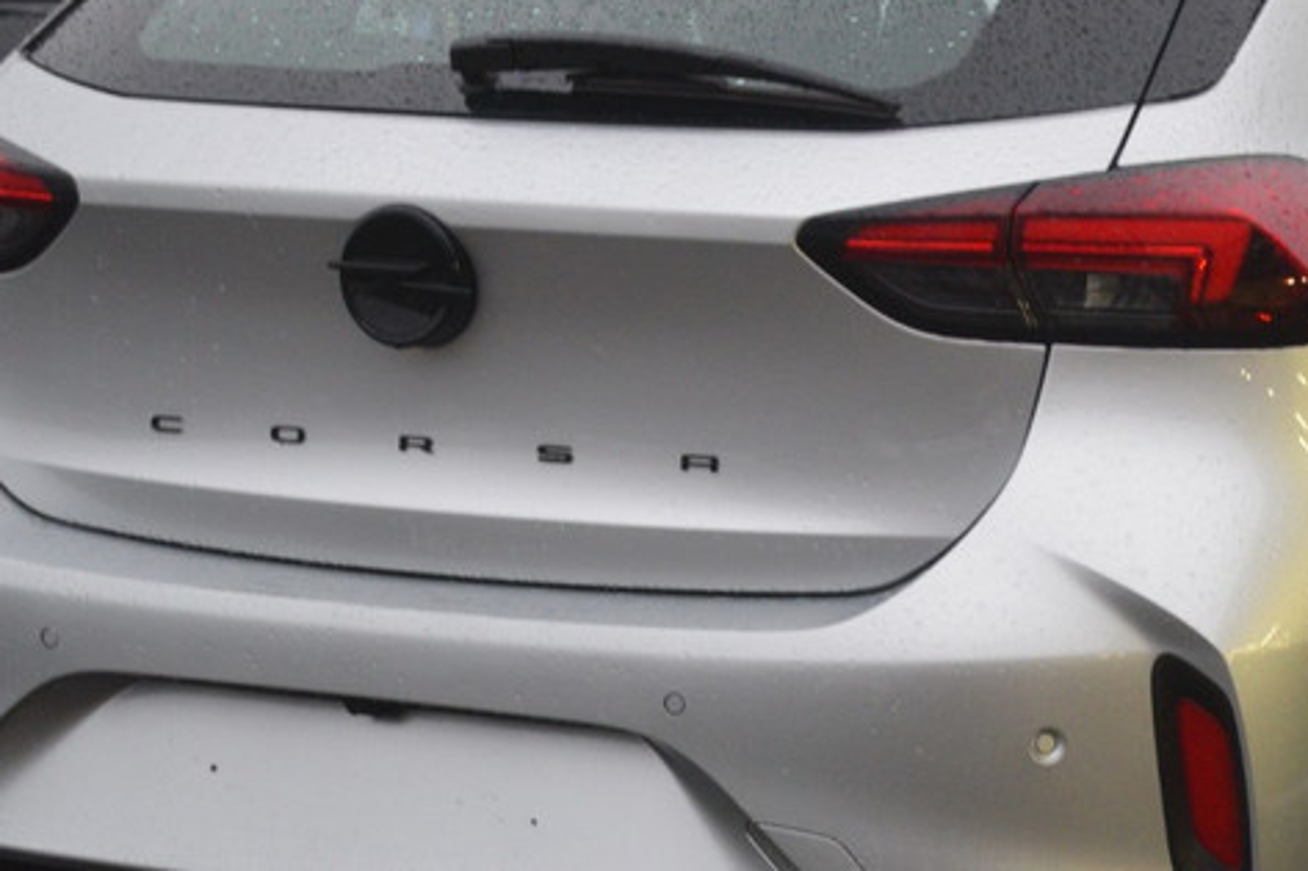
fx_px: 3777
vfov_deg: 13.2
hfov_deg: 19.5
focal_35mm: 104
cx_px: 973
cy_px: 444
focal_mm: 32
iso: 1400
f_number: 4.2
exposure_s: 1/60
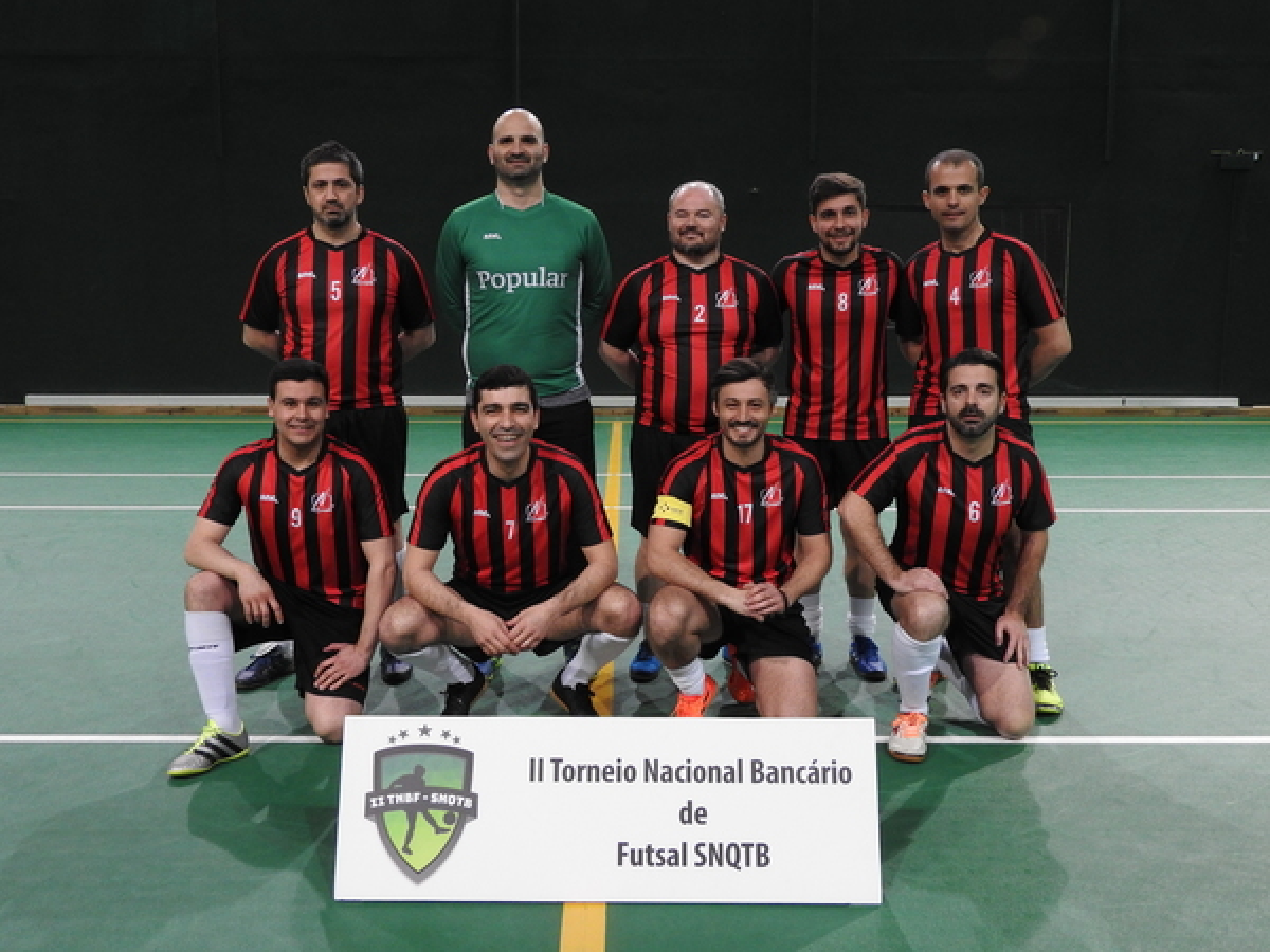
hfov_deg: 52.6
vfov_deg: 40.7
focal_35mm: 35
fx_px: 1284
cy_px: 476
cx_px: 635
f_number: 3.8
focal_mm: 6.3
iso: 400
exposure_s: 1/20
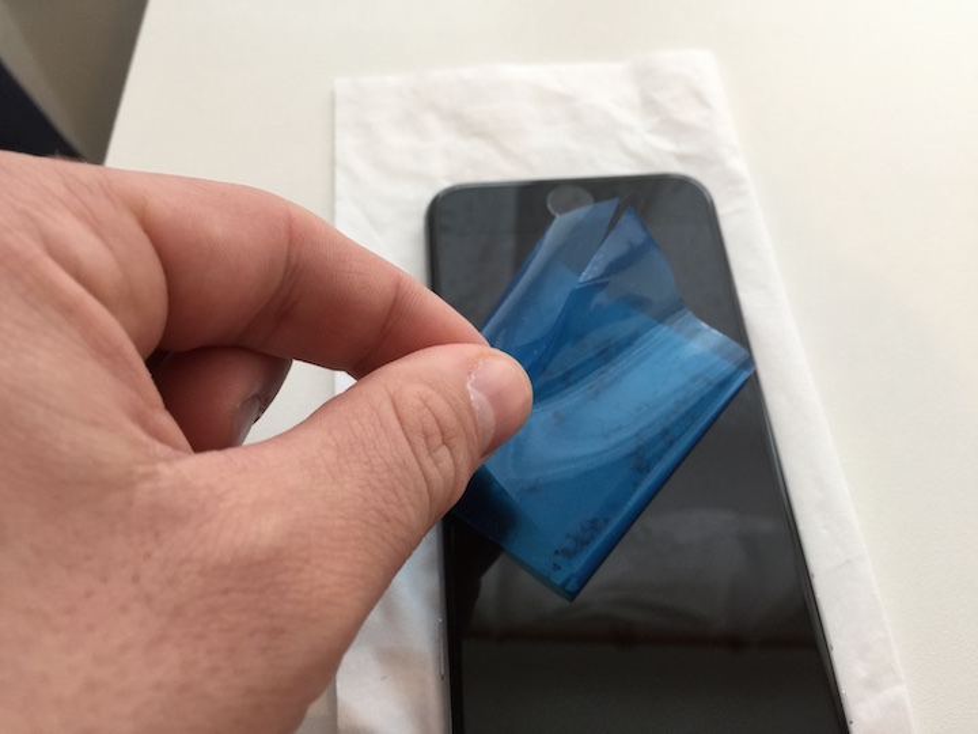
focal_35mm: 29
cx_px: 489
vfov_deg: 48.2
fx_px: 819
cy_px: 367
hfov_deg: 61.7
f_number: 2.2
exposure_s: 1/33
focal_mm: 4.15
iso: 50
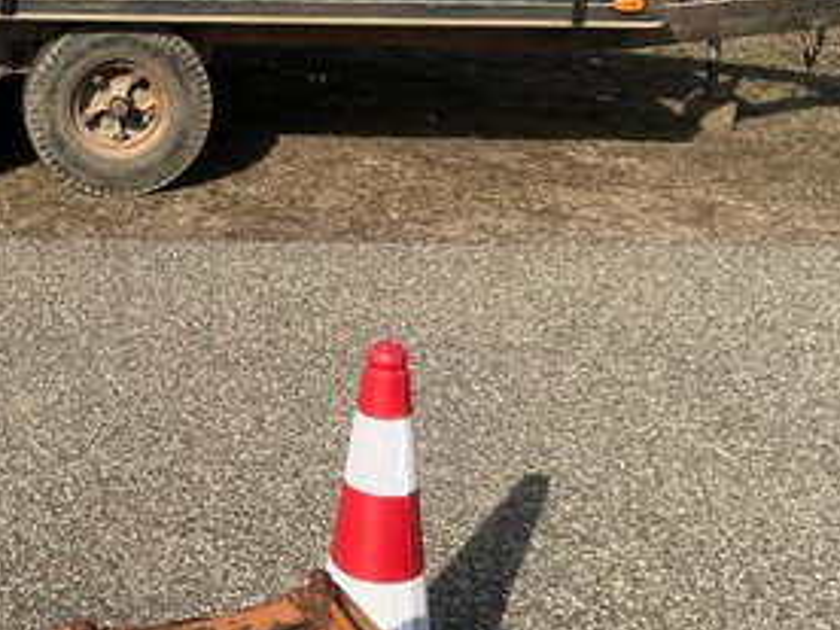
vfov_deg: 22.5
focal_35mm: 64
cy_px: 96
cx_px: 23
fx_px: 1553
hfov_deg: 28.6
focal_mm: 3
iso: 25
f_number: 1.8
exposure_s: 1/2058
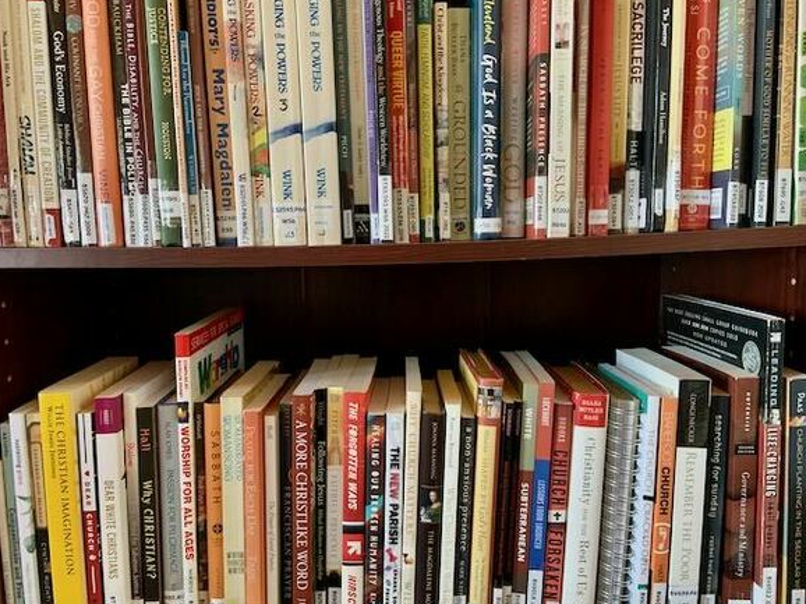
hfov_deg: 65.3
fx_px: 628
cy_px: 307
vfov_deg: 51.3
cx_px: 400
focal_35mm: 27
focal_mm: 4.25
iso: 400
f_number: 1.8
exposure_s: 1/37
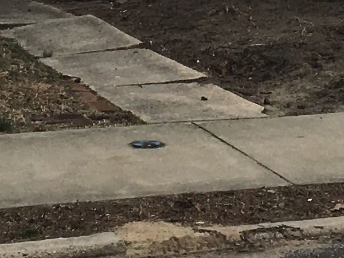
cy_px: -444
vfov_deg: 7.0
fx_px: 1938
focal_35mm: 195
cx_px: 144
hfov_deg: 10.1
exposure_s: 1/793
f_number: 2.2
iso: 25
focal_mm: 4.15
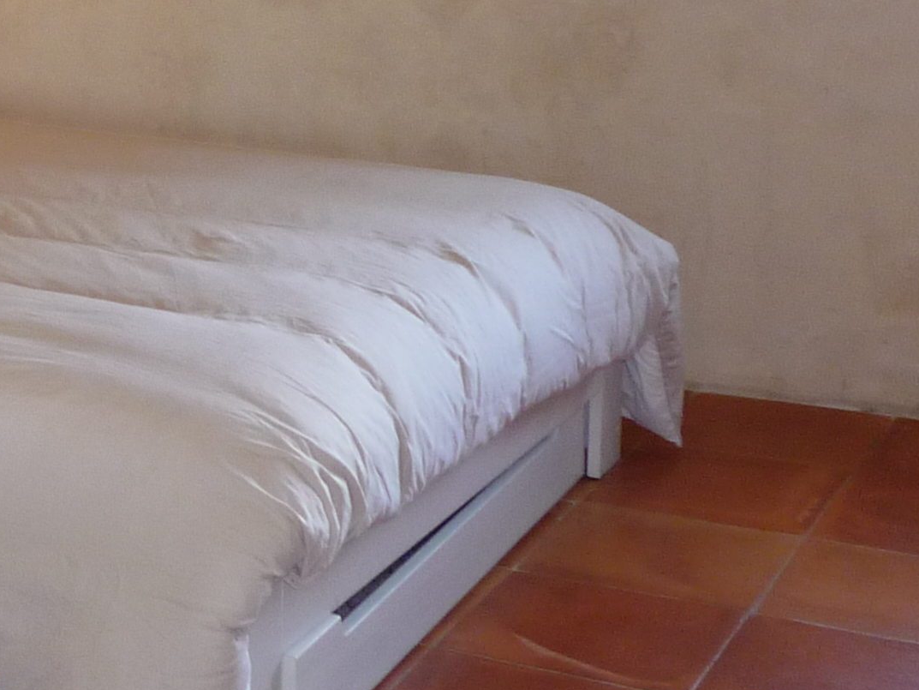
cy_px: 21
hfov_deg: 20.7
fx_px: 2257
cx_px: -324
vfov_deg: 17.0
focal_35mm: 85
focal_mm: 4.4
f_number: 2.8
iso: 125
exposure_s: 1/30
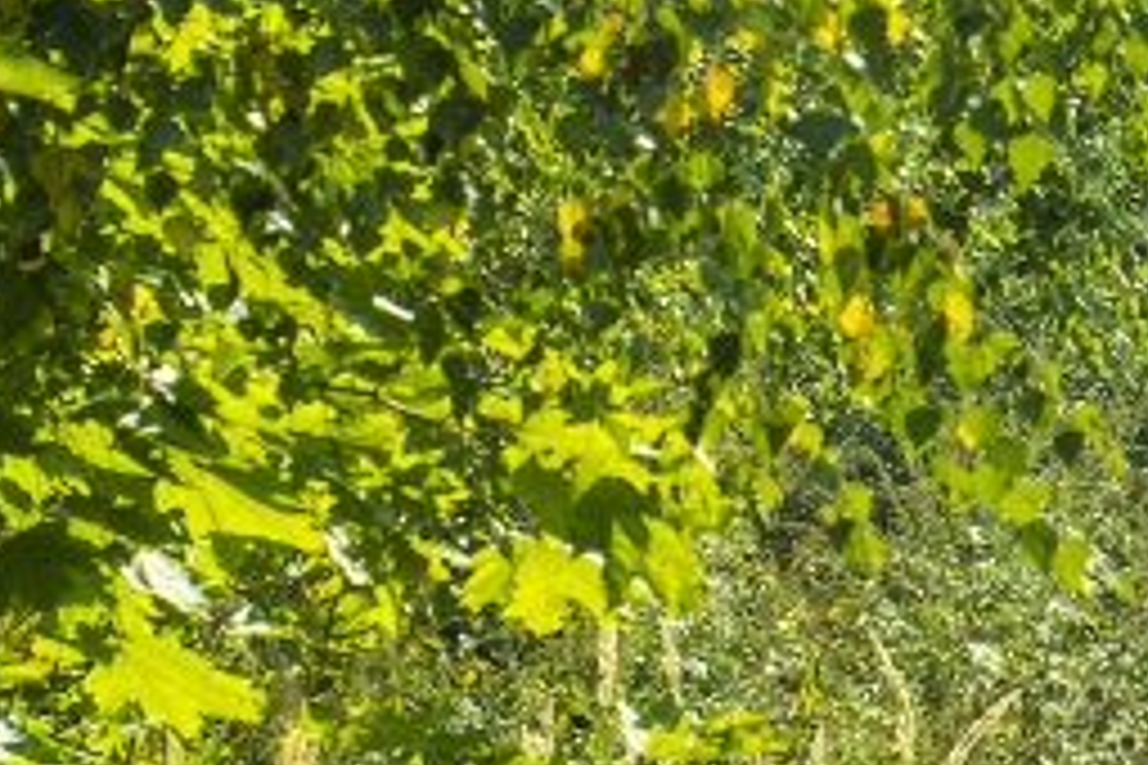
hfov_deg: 4.3
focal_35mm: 471
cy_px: -200
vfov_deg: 2.9
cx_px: 2998
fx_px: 15018
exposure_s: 1/320
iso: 100
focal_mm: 50
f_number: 8
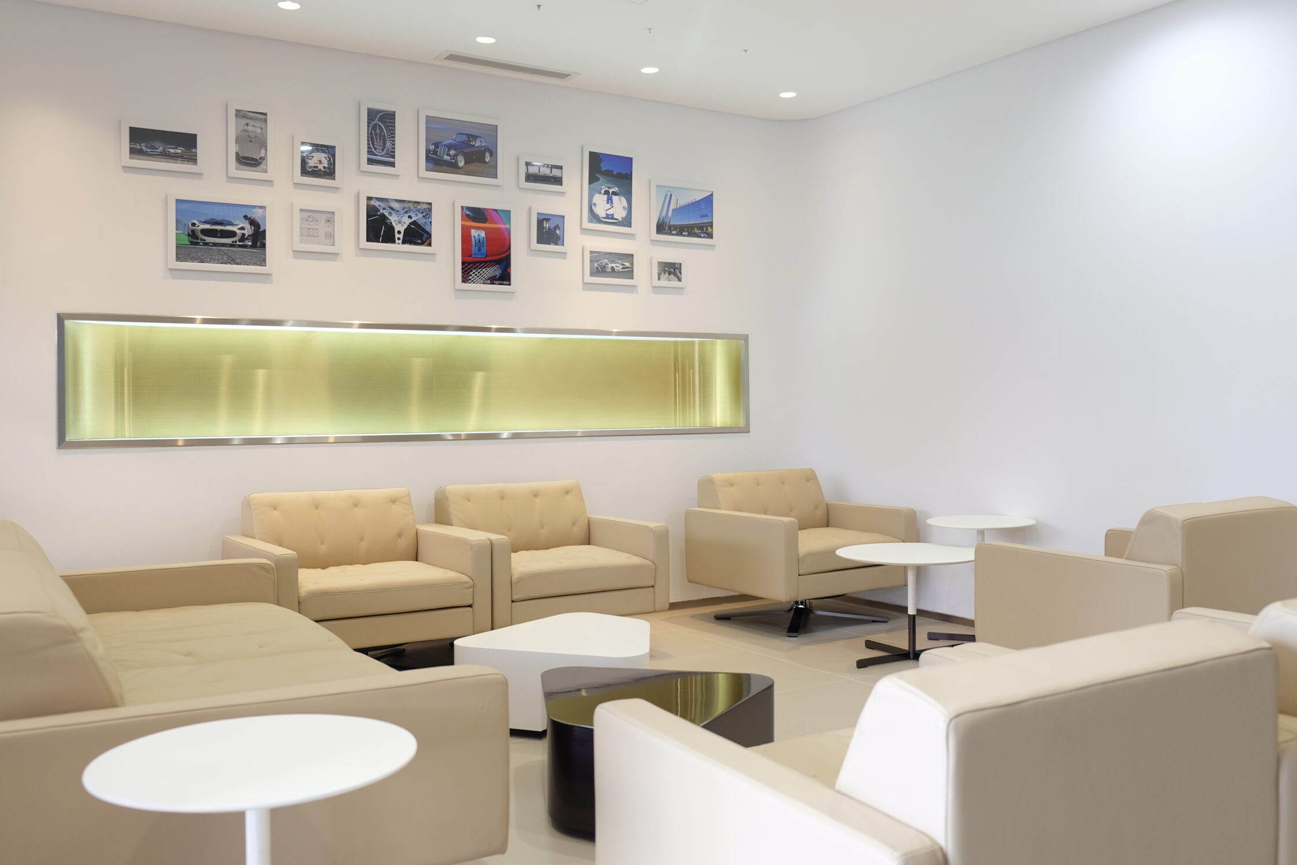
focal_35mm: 31
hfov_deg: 60.3
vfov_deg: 42.3
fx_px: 1117
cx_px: 674
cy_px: 406
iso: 200
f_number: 2.8
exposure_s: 1/34
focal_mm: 18
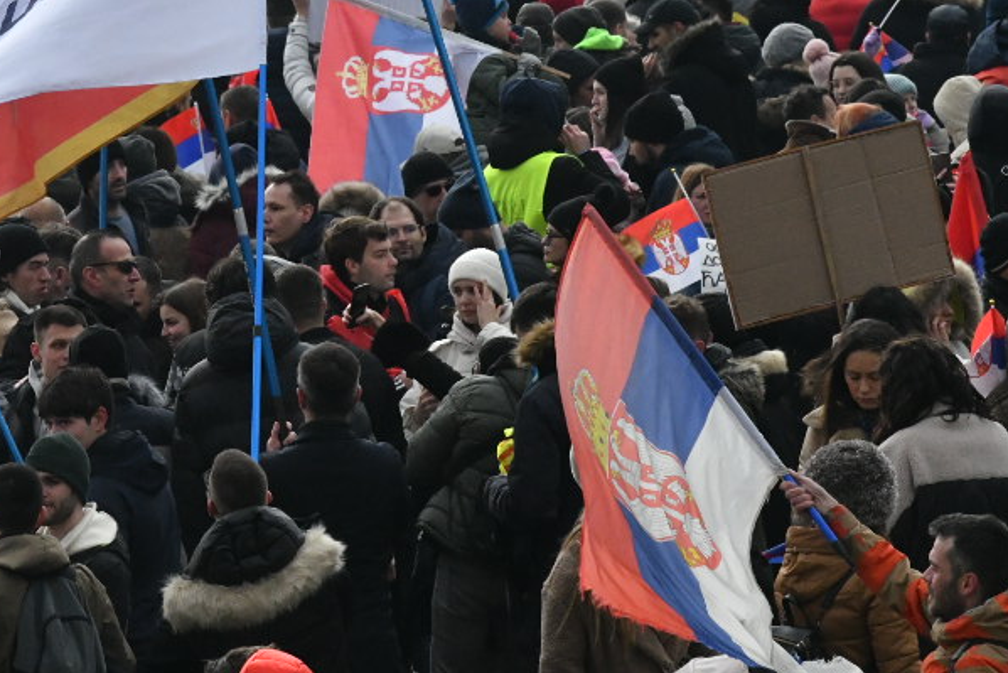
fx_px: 15179
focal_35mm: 542
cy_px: -62
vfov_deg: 2.5
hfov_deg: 3.8
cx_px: 99
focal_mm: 200
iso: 3200
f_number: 11
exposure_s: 1/3200
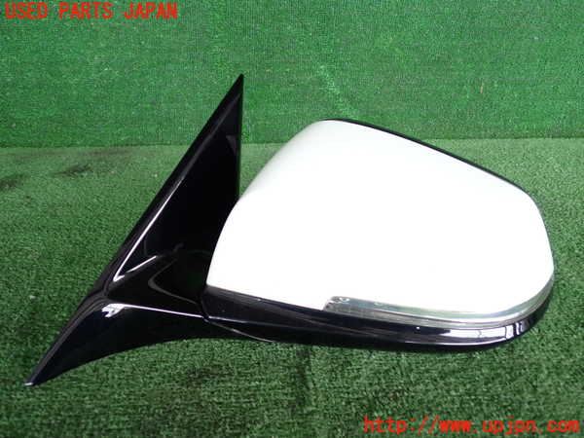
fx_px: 506
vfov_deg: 46.8
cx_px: 292
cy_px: 219
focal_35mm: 30
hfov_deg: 60.0
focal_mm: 5.4
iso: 100
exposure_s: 1/80
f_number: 2.3
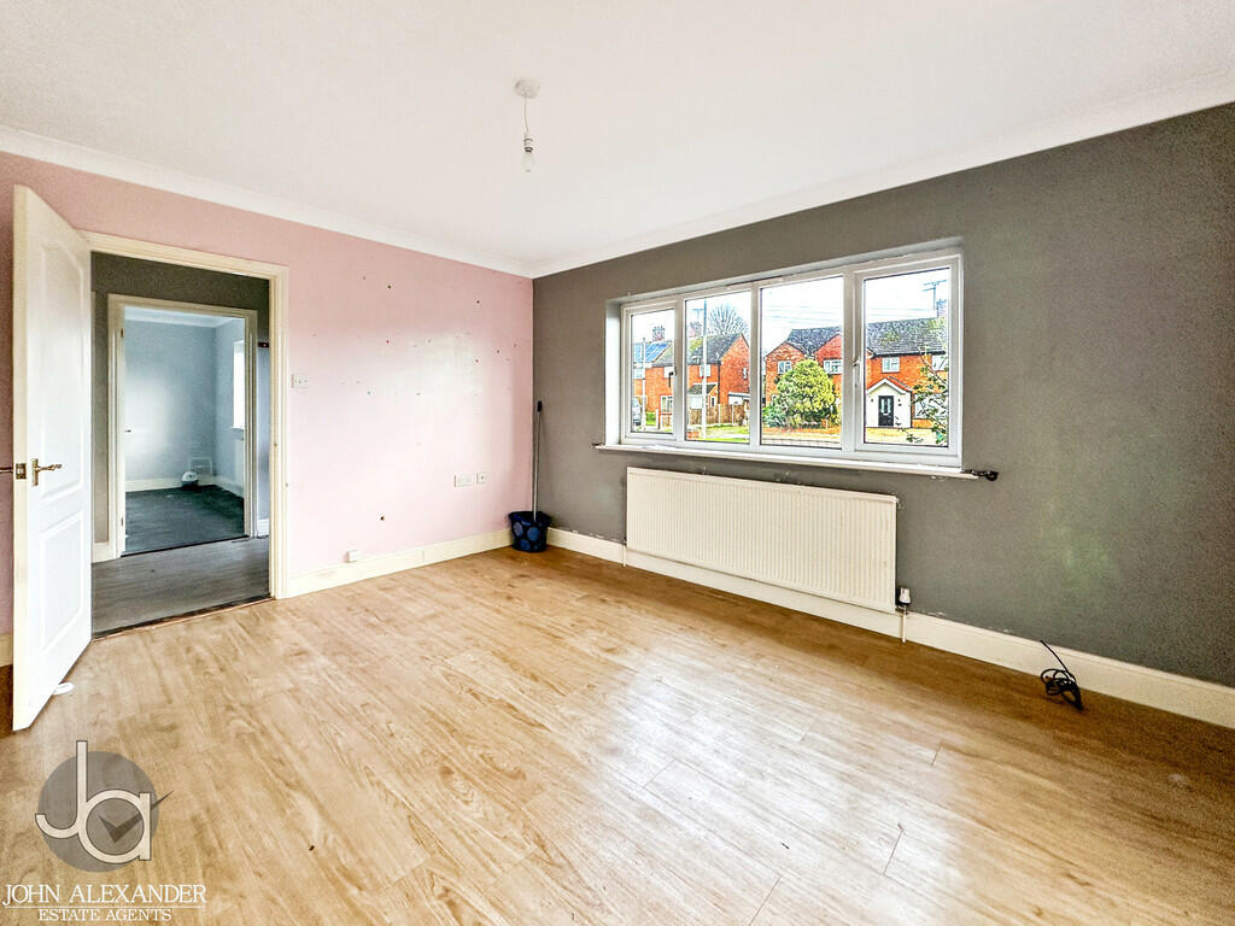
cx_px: 618
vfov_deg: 85.7
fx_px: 499
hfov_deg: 102.1
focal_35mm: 14
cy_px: 463
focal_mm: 2.22
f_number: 2.2
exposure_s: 1/100
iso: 100
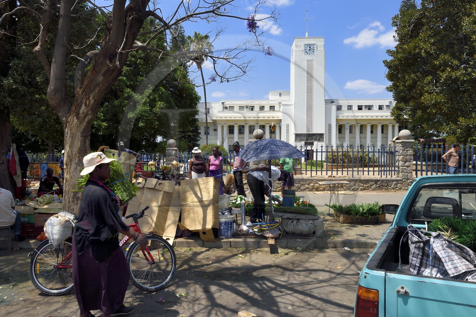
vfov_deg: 53.1
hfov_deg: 73.8
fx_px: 317
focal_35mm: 24
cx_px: 238
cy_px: 158
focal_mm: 24
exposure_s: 1/200
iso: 400
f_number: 18
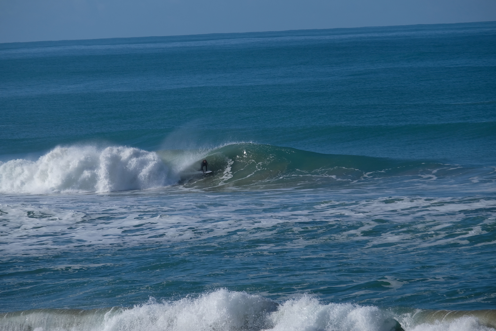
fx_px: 4753
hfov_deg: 6.0
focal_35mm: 345
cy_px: 166
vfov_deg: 4.0
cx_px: 248
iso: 250
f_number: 6.7
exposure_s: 1/1600
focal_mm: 230
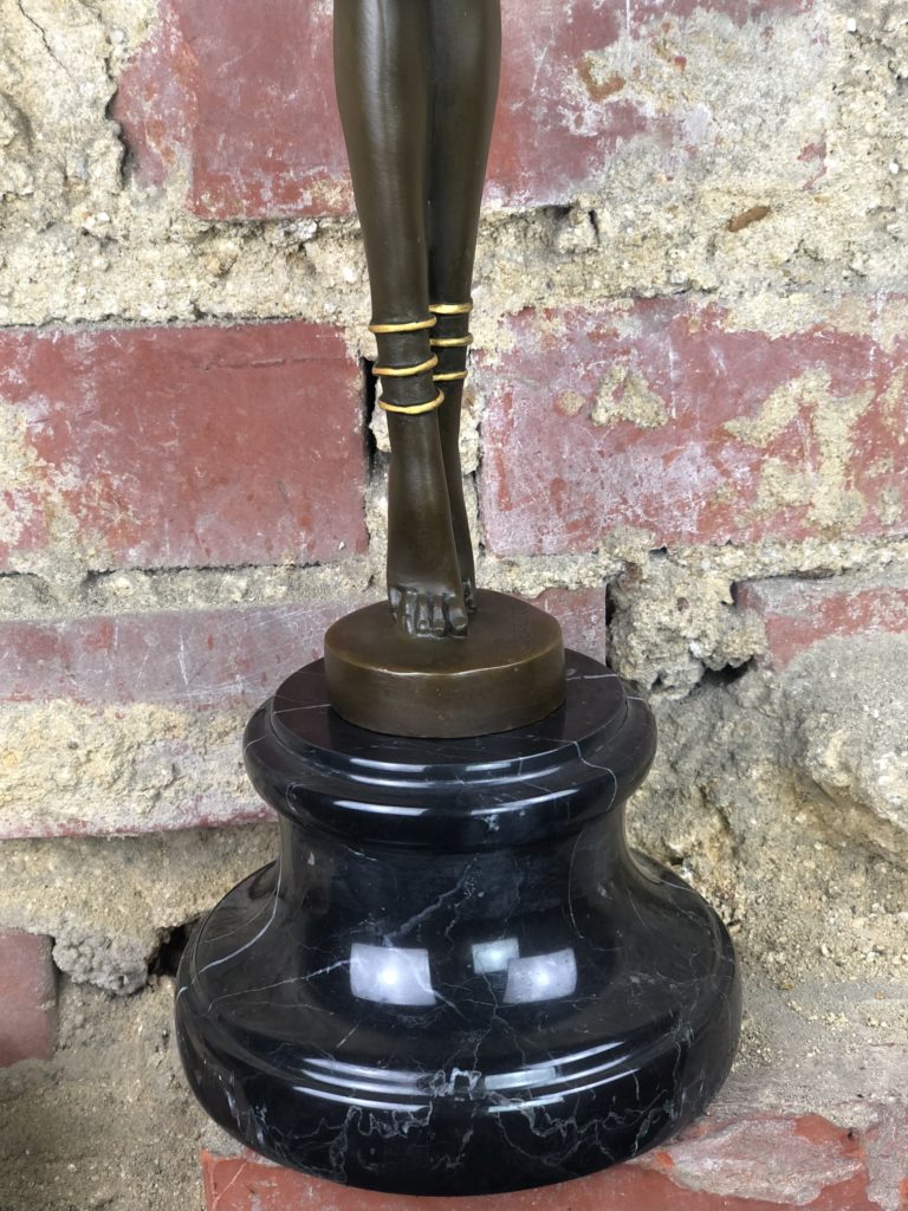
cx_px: 454
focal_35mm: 52
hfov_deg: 28.0
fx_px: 1819
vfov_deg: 36.8
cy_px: 606
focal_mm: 6
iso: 40
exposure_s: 1/50
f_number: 2.4
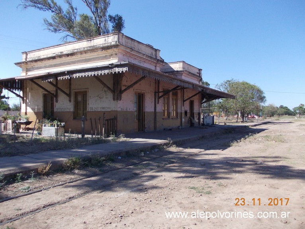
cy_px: 114
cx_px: 152
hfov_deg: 63.5
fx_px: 247
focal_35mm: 28
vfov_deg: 49.7
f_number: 5.4
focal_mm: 4
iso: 80
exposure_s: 1/250
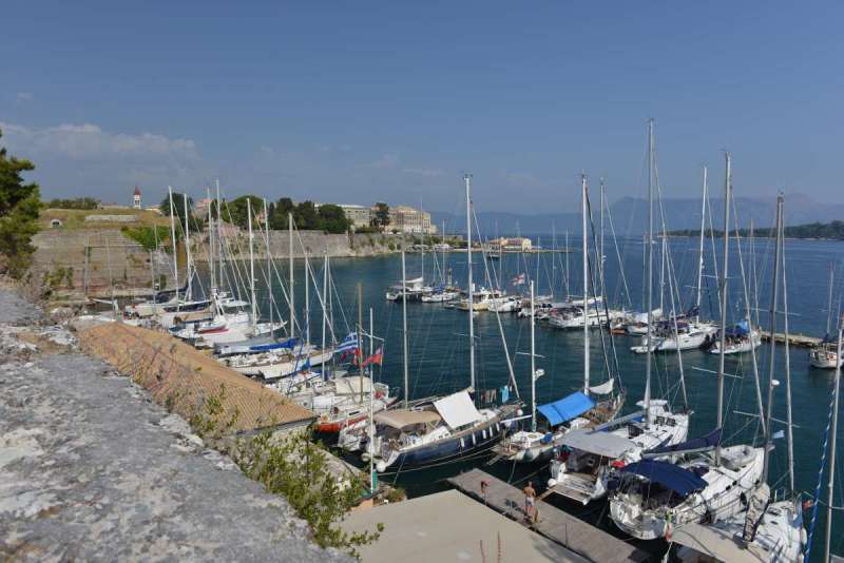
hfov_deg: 73.7
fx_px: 563
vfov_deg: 53.2
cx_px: 422
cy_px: 282
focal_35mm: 24
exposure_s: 1/250
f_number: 8
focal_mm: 24
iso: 125
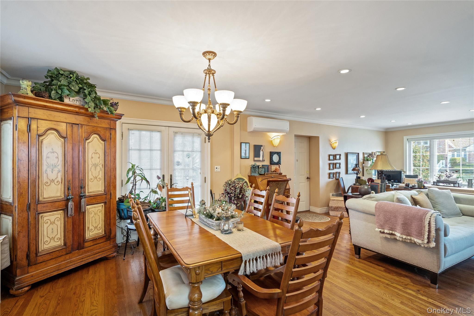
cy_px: 158
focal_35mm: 17
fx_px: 224
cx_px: 237
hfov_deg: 93.3
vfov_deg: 70.4
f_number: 5.6
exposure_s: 1/10
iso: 2000
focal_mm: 17
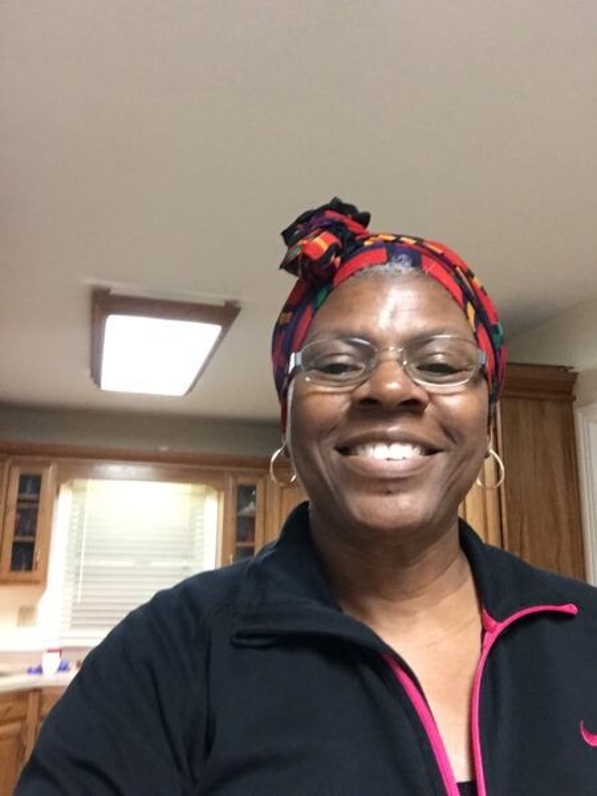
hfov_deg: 45.4
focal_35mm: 31
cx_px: 298
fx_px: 713
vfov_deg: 58.4
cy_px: 398
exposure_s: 1/30
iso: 320
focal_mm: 2.65
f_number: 2.2
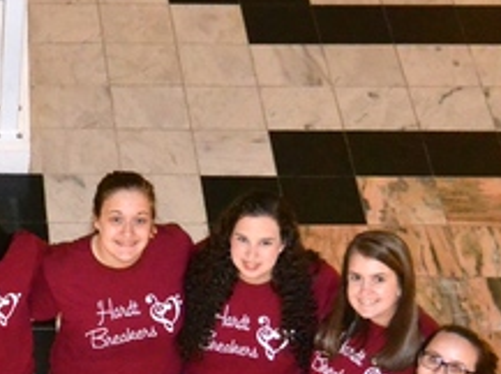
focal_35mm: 163
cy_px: 289
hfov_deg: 11.8
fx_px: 2355
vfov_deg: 9.1
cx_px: -180
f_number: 5
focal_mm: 34
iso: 3200
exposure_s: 1/60
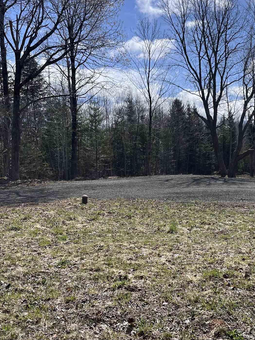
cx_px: 191
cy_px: 190
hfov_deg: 33.0
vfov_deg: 43.8
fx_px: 422
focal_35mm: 43
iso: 50
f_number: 1.6
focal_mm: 5.1
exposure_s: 1/5319
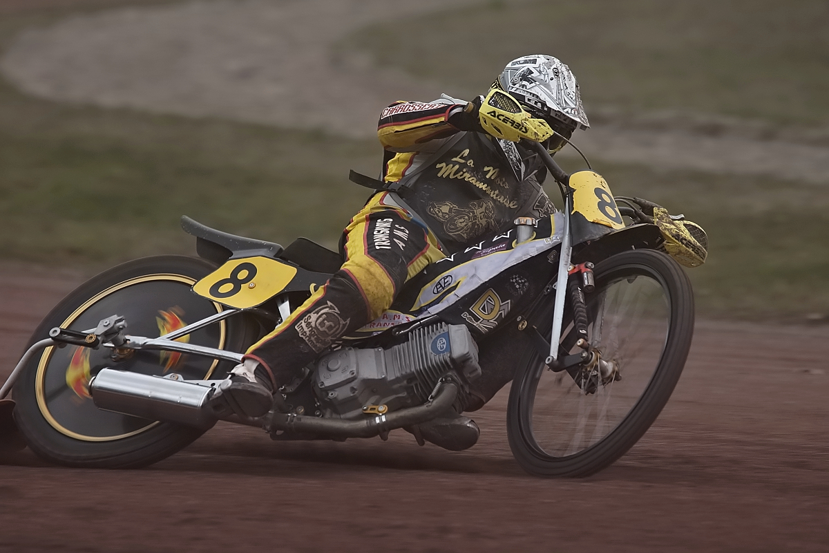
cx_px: 414
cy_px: 276
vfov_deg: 2.3
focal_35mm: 600
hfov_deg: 3.4
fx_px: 13816
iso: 200
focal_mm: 400
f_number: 5.6
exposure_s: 1/500
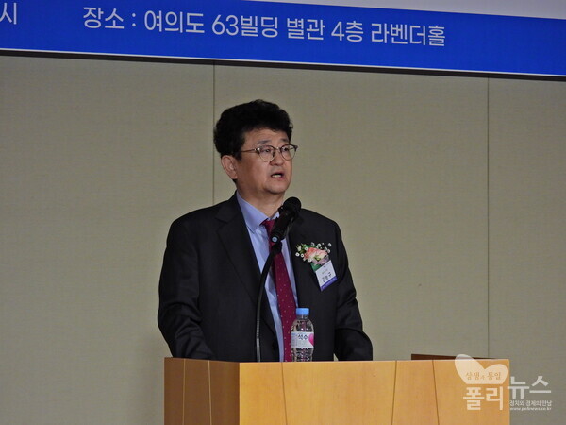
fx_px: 2044
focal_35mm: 125
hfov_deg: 15.8
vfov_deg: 11.9
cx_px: 283
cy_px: 212
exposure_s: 1/40
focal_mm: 22.3
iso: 400
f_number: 4
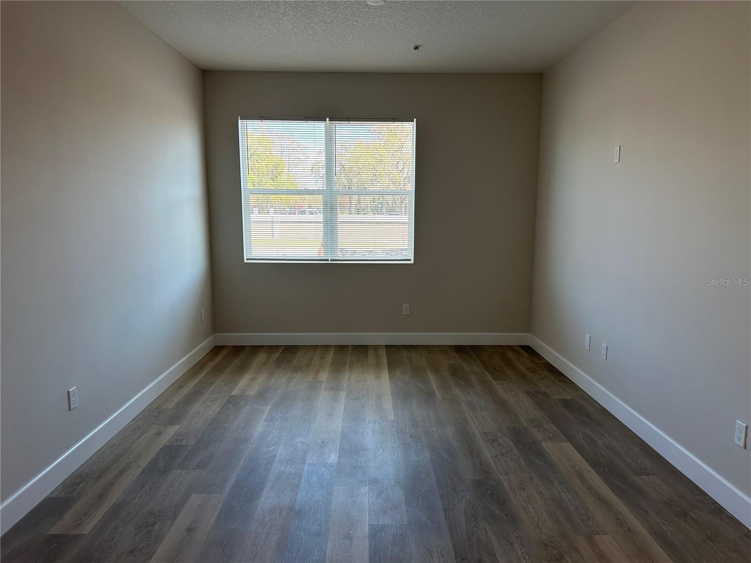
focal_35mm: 24
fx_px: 521
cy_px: 282
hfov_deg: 71.6
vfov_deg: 56.8
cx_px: 376
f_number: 1.78
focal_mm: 6.86
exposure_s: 1/264
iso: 80
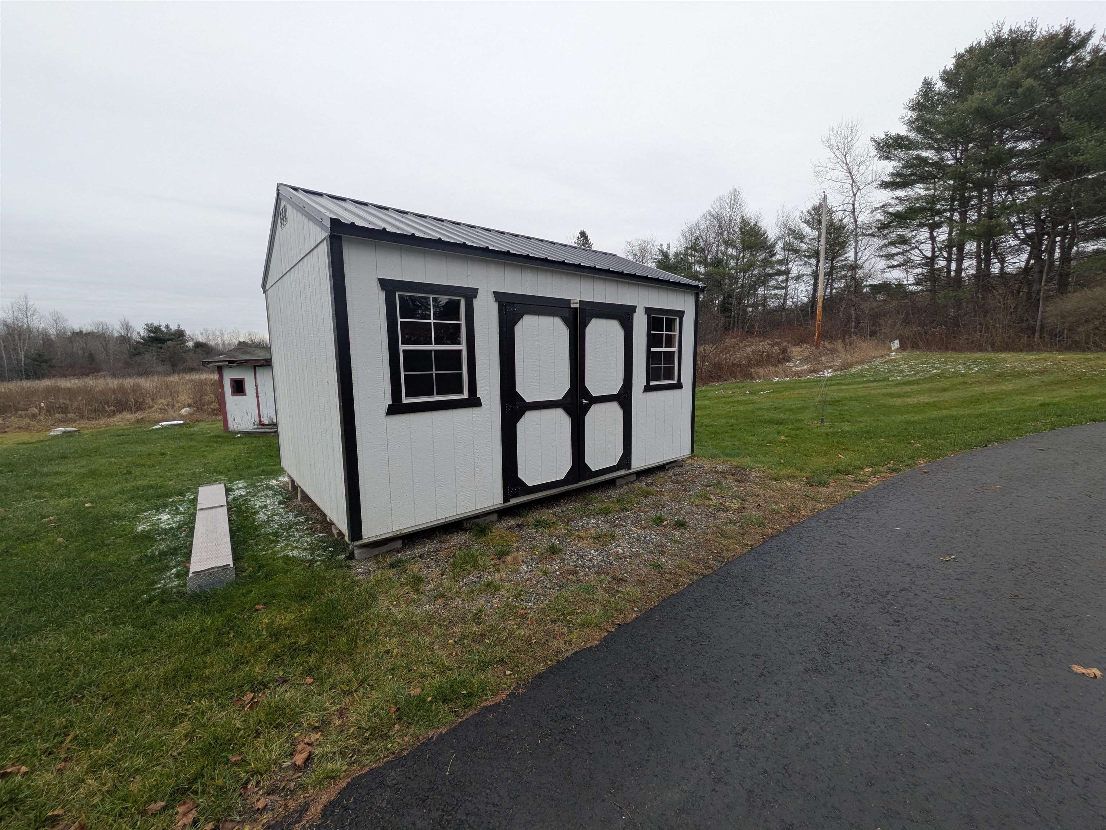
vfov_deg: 85.7
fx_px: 448
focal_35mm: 14
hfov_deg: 102.0
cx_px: 553
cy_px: 415
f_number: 2.2
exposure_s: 1/126
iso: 49
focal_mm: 1.83
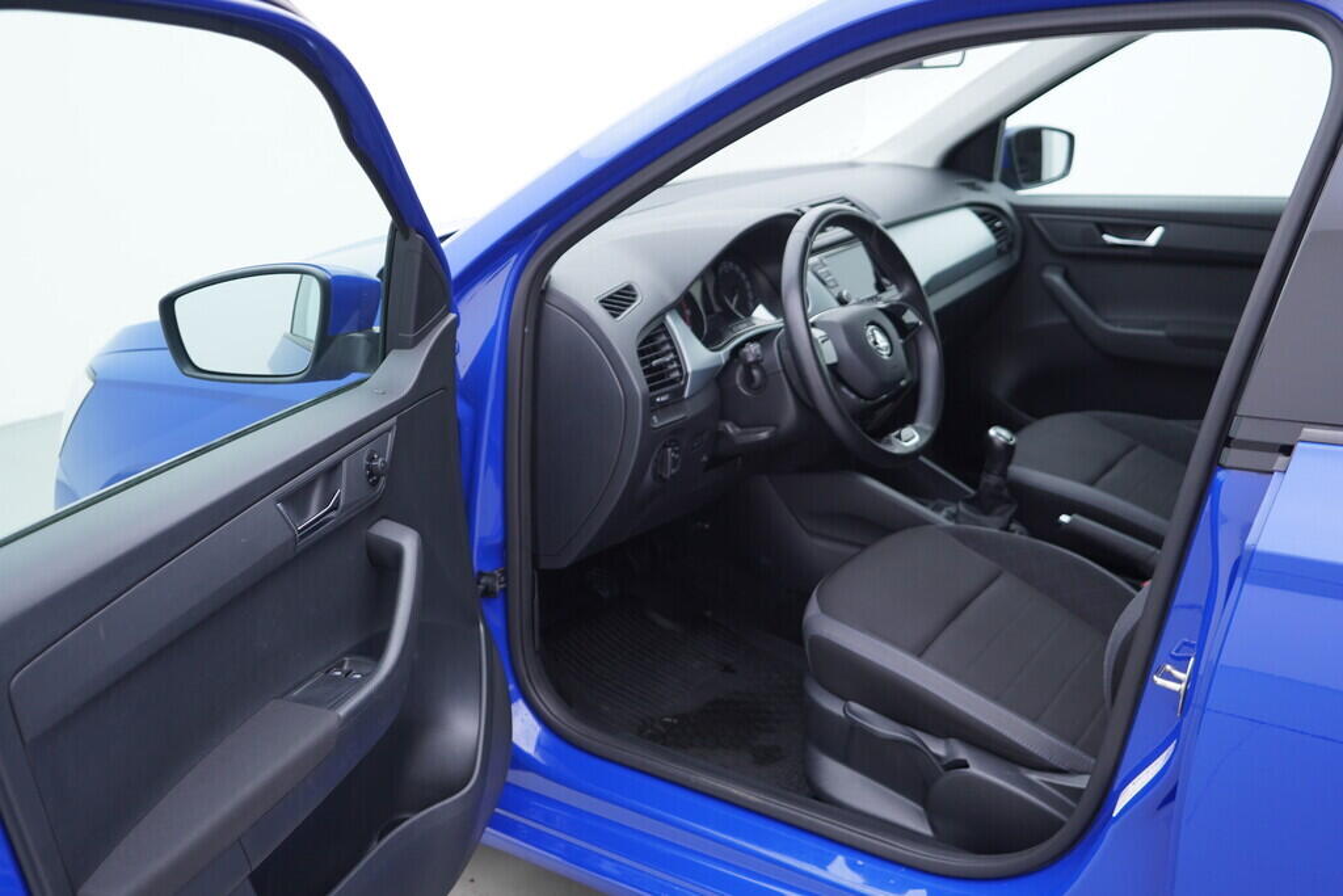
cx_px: 672
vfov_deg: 36.9
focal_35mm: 36
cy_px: 448
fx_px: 1343
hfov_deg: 53.1
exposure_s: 1/40
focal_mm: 24
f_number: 2.8
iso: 125
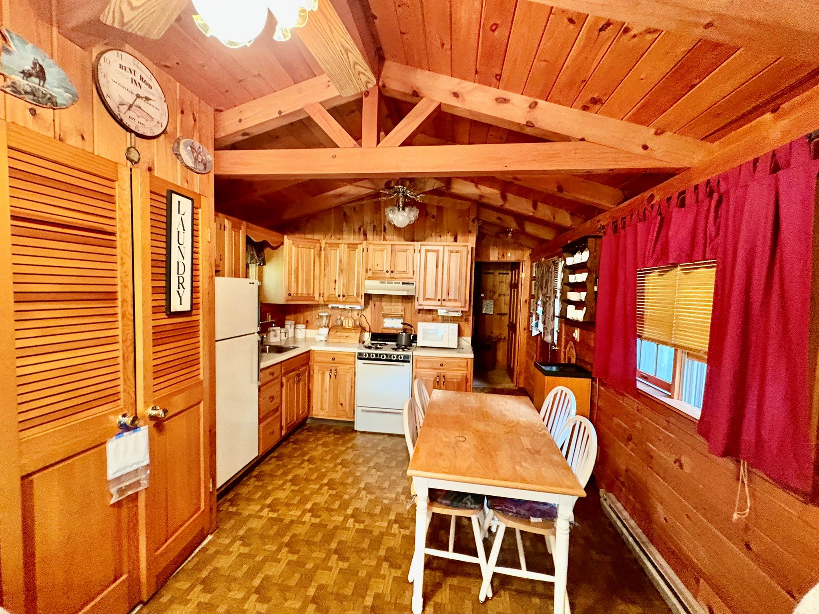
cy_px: 307
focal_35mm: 14
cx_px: 410
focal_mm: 2.22
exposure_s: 1/60
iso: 800
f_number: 2.2
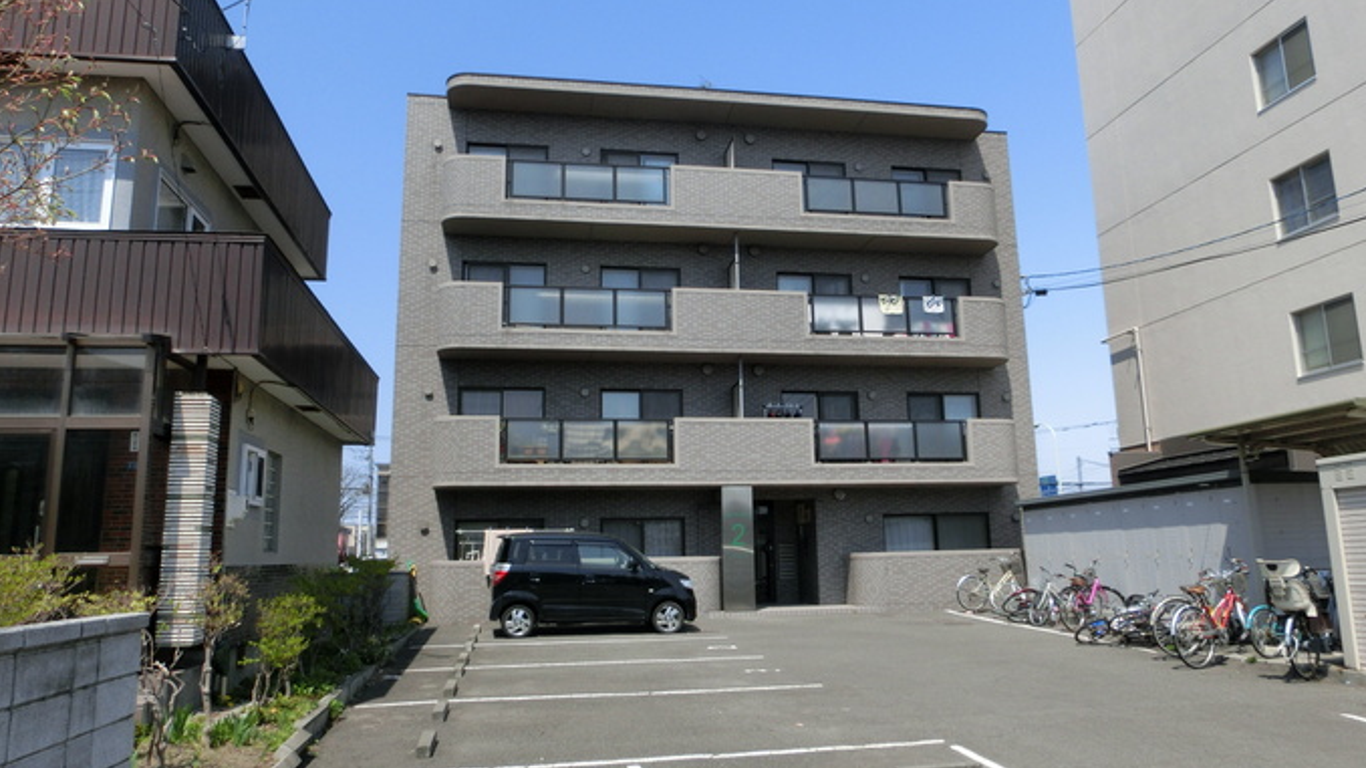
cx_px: 701
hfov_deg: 69.9
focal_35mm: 27
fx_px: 978
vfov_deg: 42.8
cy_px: 362
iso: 80
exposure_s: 1/200
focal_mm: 4.24
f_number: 7.9
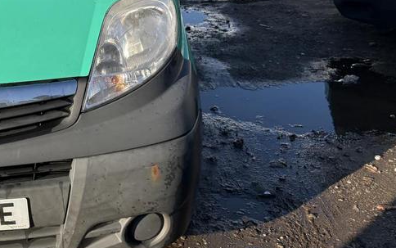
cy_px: 18
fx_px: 551
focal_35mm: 51
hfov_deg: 36.8
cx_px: 34
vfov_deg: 24.5
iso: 50
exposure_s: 1/2283
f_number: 1.6
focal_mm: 5.96
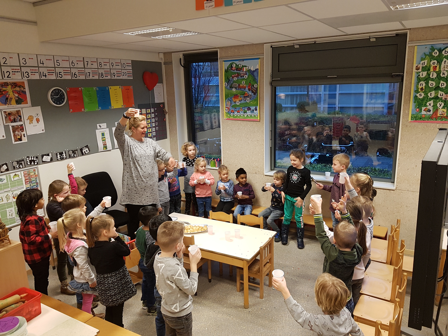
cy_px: 168
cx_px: 224
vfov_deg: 53.1
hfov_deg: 67.3
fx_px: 336
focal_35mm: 26
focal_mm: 4.2
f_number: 1.7
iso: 160
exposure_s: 1/50
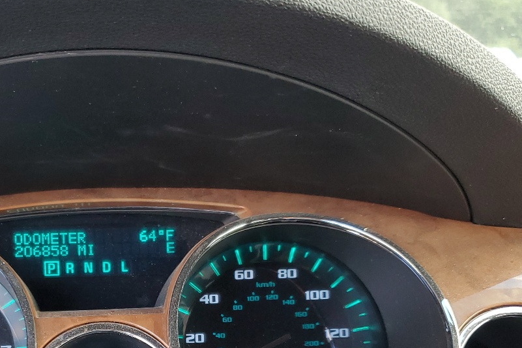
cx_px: 115
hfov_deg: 35.8
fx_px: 783
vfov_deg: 23.5
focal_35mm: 54
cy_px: 381
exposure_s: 1/120
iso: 58
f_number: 1.5
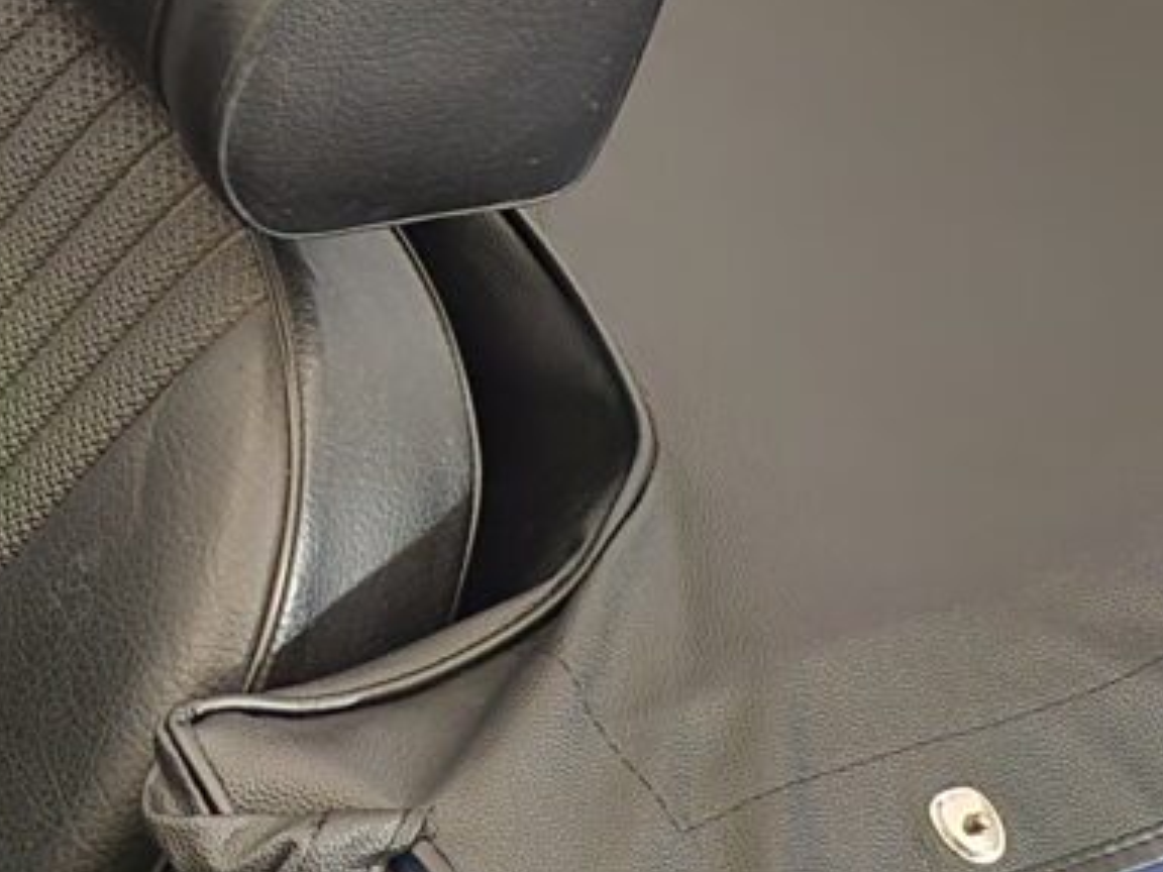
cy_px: 490
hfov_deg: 17.0
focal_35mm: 100
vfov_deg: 14.8
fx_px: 3360
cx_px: -775
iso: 640
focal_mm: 5
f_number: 1.8
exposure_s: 1/9.99
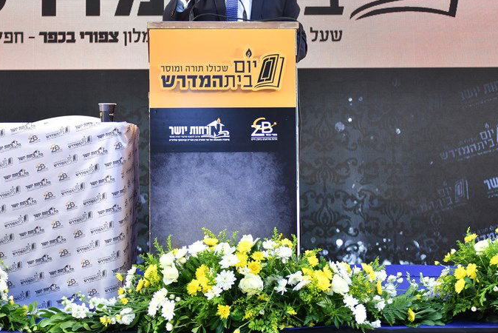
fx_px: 1135
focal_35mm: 82
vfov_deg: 16.5
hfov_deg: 24.7
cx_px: 228
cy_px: 56
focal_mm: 48
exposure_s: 1/160
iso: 640
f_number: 8
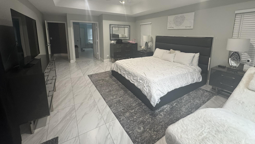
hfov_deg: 99.3
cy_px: 51
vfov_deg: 65.7
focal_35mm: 16
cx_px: 131
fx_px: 108
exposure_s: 1/84
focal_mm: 2.22
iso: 320
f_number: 2.2
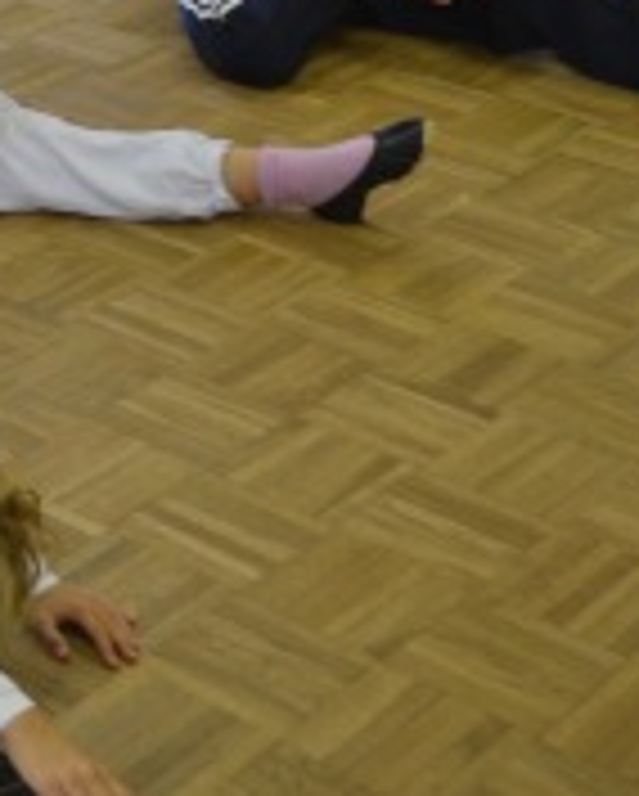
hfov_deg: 13.8
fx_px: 2478
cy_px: -27
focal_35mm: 105
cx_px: -324
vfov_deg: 17.8
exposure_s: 1/60
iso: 450
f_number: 3.8
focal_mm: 22
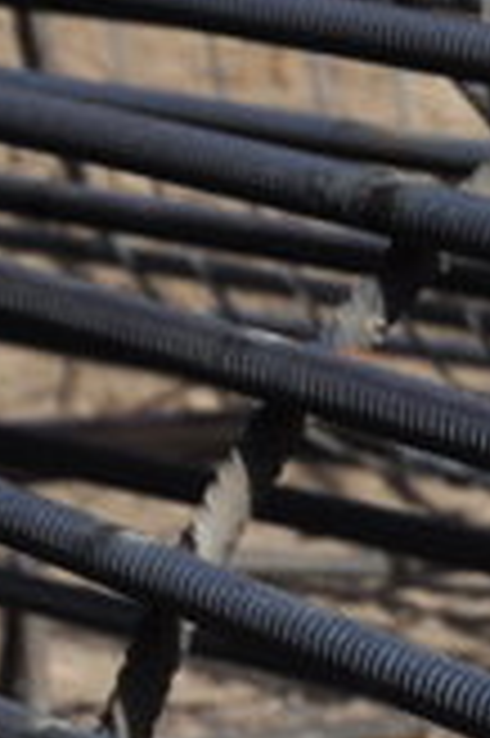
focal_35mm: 544
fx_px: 11129
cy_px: 333
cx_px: 1519
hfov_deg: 2.5
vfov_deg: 3.8
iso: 400
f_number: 8
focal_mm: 66
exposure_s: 1/1600
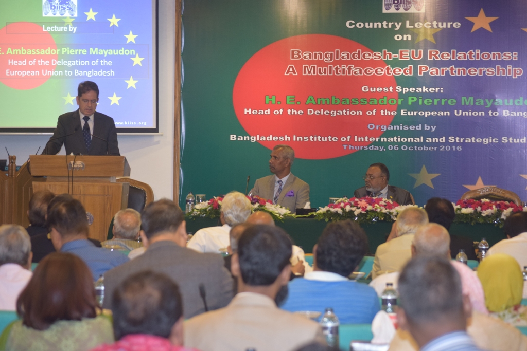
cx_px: 264
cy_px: 176
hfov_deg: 15.9
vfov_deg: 10.6
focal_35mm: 129
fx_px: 1889
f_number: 5
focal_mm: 86
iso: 800
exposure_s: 1/80
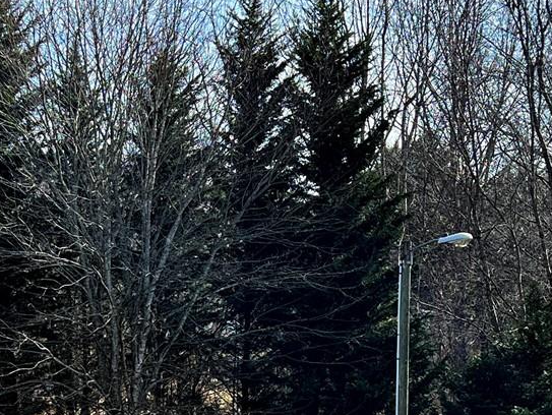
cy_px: 467
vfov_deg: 14.7
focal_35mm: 98
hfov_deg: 20.0
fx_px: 1564
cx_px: 268
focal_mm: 5.7
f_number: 1.5
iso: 50
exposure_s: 1/1869
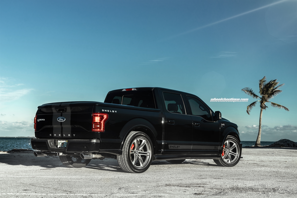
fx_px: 421
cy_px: 99
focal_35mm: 51
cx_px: 148
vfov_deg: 26.5
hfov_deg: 38.9
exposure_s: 1/250
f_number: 6.3
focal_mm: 51
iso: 250
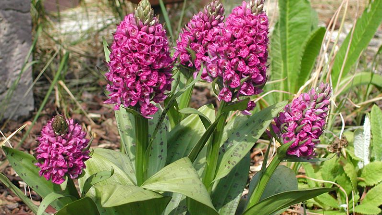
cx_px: 192
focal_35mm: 125
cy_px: 106
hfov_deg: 17.2
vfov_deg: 9.7
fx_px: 1266
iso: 100
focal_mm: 24
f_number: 4.9
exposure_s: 1/314
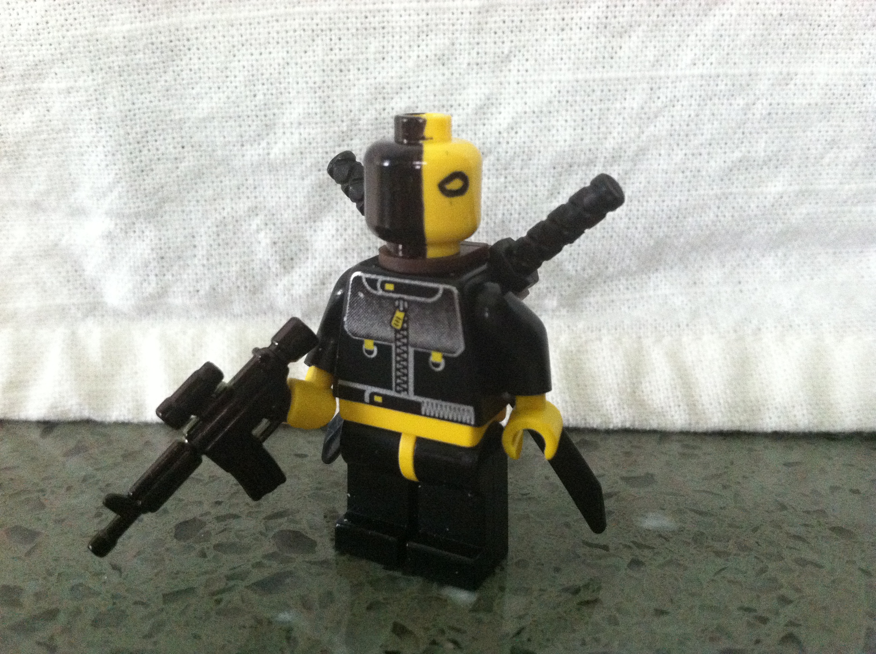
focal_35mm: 35
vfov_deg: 40.6
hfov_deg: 52.7
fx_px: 884
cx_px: 438
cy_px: 327
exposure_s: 1/15
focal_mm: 3.85
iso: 400
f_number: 2.8
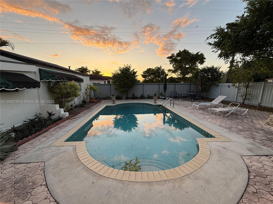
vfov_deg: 85.7
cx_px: 136
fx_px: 110
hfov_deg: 102.1
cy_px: 102
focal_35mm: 14
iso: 64
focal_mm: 2.22
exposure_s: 1/160
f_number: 2.2
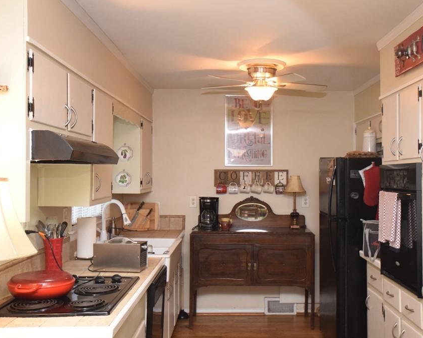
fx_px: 513
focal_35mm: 41
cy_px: 167
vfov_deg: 36.5
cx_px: 243
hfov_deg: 44.7
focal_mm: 24
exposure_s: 1/60
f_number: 4.5
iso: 1600
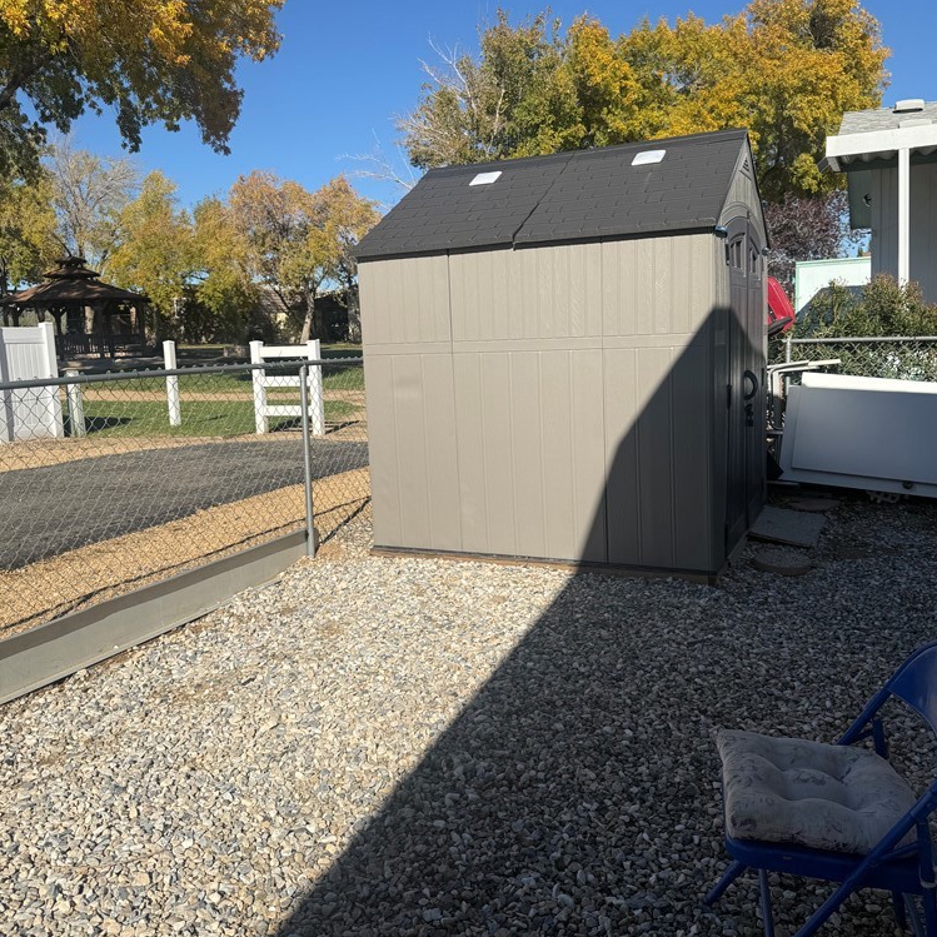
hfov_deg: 55.6
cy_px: 454
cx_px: 475
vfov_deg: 55.6
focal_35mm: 29
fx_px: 888
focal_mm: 6.76
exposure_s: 1/7353
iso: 80
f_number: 1.78
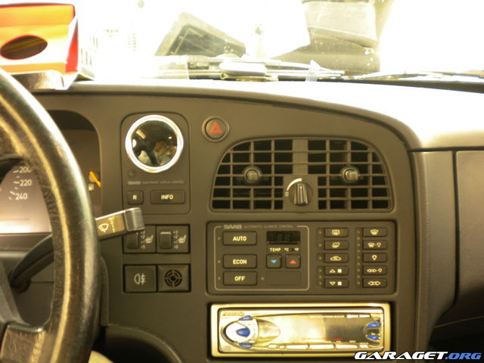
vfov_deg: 40.7
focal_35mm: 35
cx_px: 242
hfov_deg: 52.6
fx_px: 489
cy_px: 182
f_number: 3.1
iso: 80
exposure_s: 1/1.5
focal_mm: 6.3
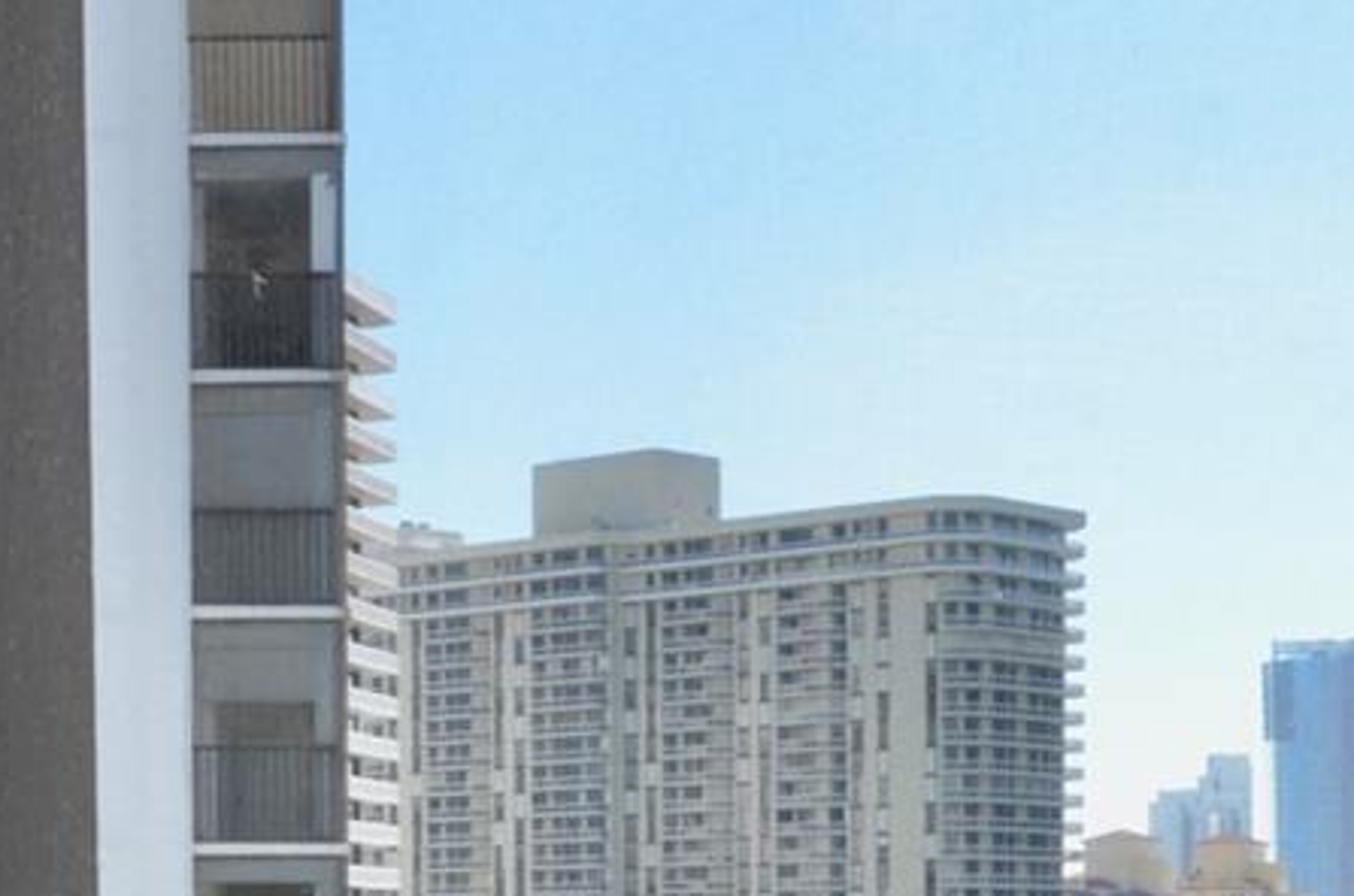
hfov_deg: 23.0
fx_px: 3228
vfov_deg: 15.1
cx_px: 106
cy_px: 1164
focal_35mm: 86
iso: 200
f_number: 8
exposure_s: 1/250
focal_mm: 16
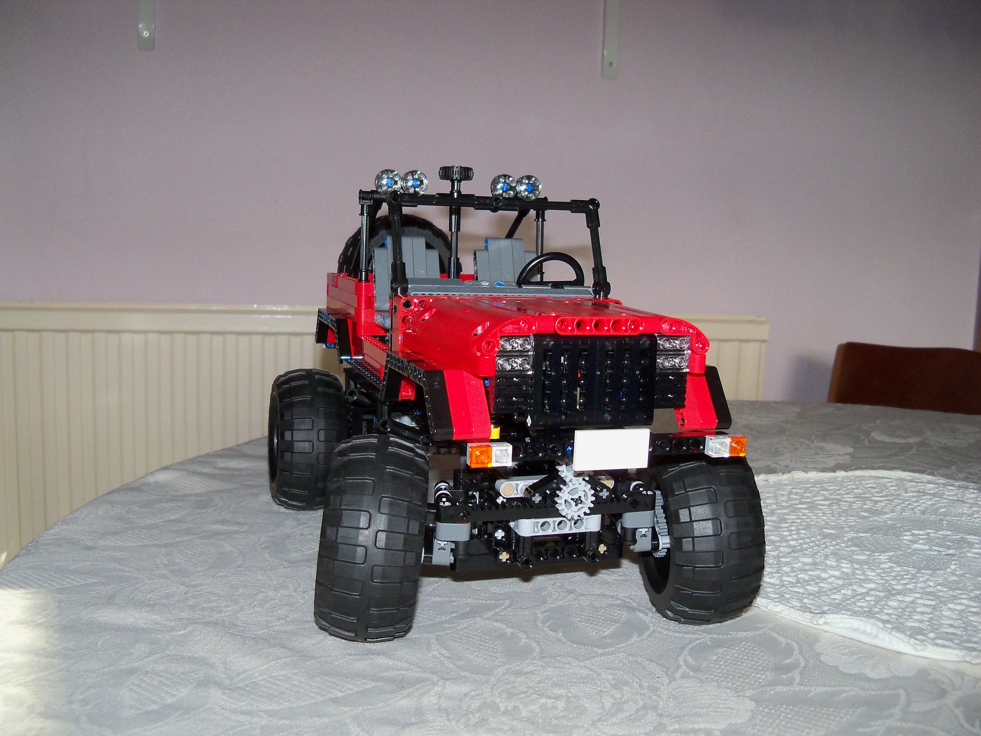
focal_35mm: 35
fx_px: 992
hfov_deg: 52.6
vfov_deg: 40.7
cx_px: 490
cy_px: 368
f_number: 3.5
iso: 200
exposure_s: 1/30
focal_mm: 6.2
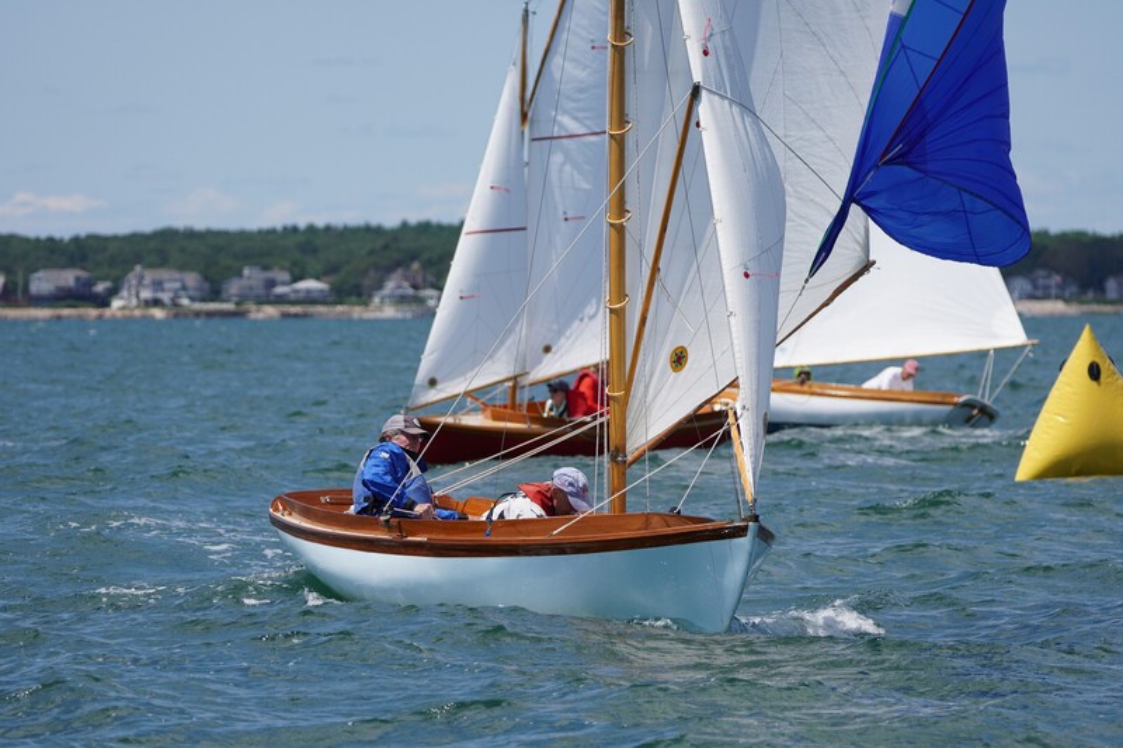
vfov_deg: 4.9
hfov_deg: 7.3
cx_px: 562
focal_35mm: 280
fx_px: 8748
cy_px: 374
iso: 200
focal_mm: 187
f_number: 5.6
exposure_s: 1/1600
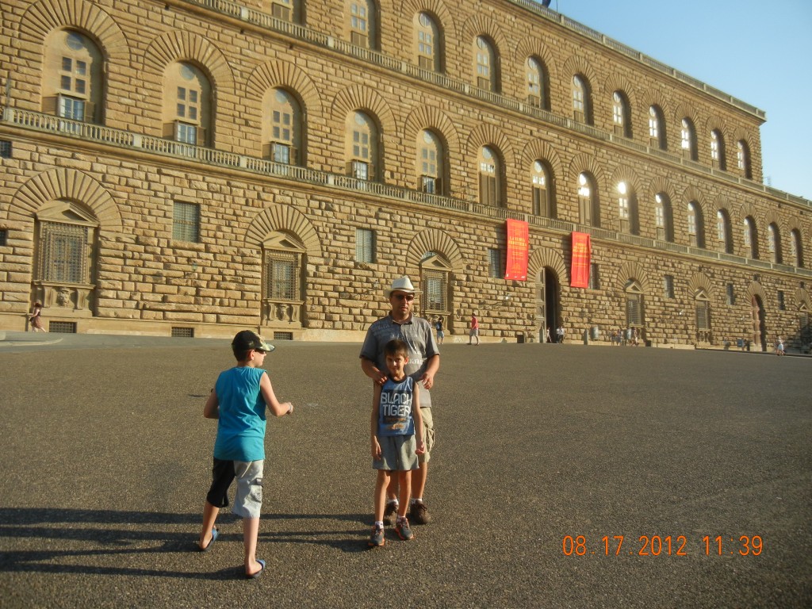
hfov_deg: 60.0
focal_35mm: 30
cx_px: 406
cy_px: 304
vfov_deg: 46.8
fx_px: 704
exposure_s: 1/902
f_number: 3.5
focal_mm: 5.4
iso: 160
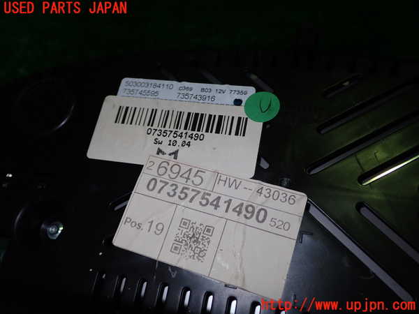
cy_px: 157
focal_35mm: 32
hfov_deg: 56.8
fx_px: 387
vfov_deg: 44.2
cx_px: 210
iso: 200
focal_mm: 5.79
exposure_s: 1/30
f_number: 7.1
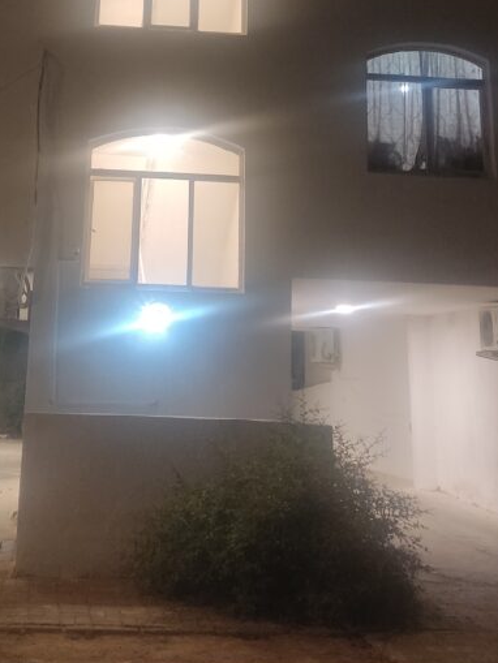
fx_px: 1016
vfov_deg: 34.2
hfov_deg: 27.3
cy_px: 66
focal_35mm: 53
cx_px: 149
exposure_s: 1/33
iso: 563
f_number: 1.79
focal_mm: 4.71
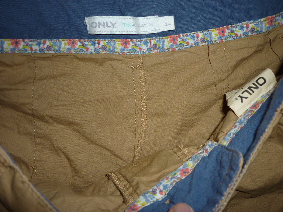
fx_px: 270
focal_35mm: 33
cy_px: 106
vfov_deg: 43.0
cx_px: 142
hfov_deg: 55.3
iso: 100
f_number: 2.8
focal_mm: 5.5
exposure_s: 1/60
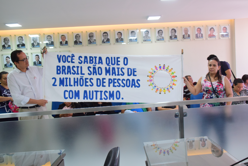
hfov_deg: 33.4
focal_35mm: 60
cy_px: 83
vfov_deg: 22.6
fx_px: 413
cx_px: 124
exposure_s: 1/160
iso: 1600
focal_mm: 40
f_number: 6.3
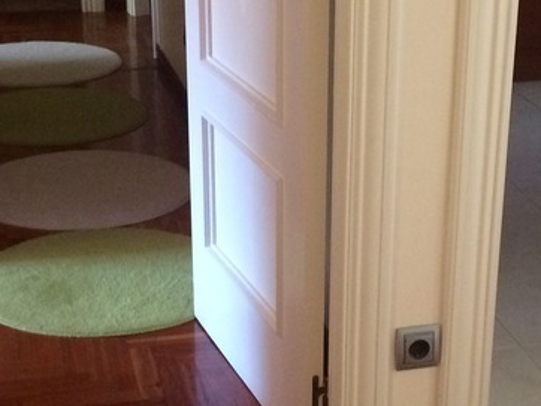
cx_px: 308
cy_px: 276
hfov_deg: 23.8
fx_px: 1282
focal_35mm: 82
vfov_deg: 18.0
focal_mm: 4.15
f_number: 2.2
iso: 320
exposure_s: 1/33
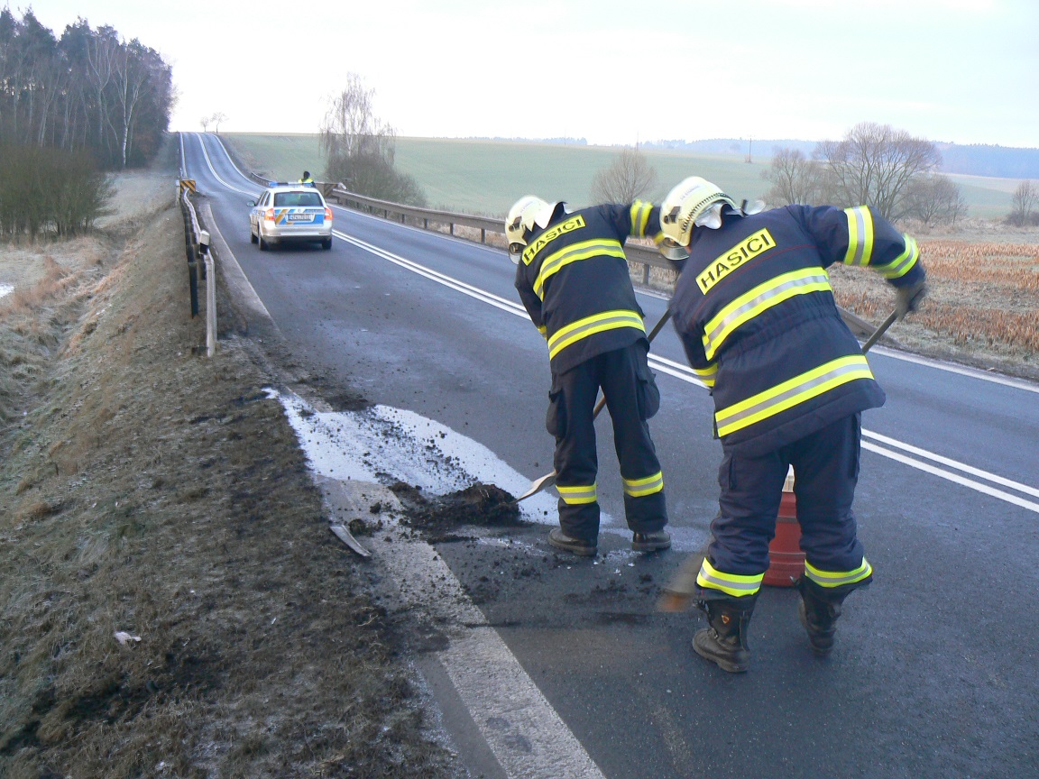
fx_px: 1081
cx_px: 520
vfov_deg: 39.7
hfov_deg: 51.4
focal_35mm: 36
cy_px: 390
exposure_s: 1/30
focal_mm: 6
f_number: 2.8
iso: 100
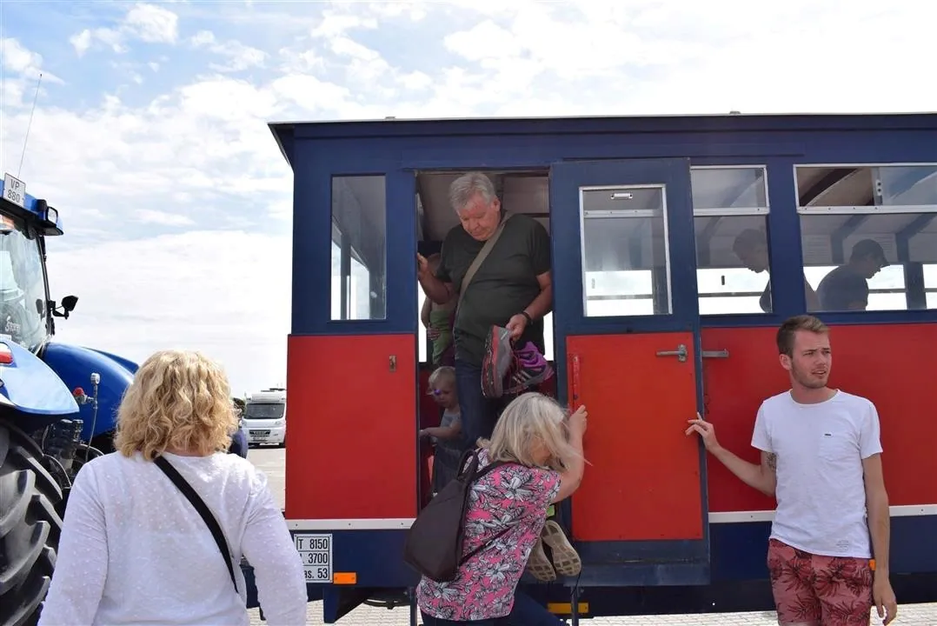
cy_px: 313
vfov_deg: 43.7
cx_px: 468
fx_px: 781
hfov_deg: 61.9
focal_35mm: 30
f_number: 10
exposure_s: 1/400
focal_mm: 20
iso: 200
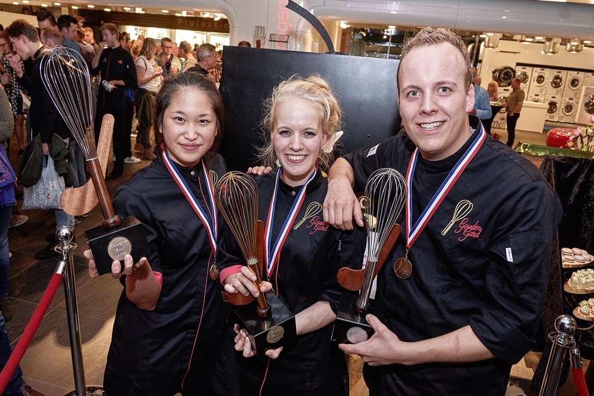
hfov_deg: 70.4
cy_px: 198
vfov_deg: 50.4
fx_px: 421
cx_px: 297
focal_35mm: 26
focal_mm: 17
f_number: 5.6
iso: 1600
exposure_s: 1/125
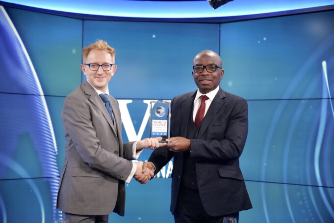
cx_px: 167
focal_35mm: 70
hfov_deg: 28.8
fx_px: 649
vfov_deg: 19.5
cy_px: 112
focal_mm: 70
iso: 2500
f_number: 2.8
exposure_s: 1/250
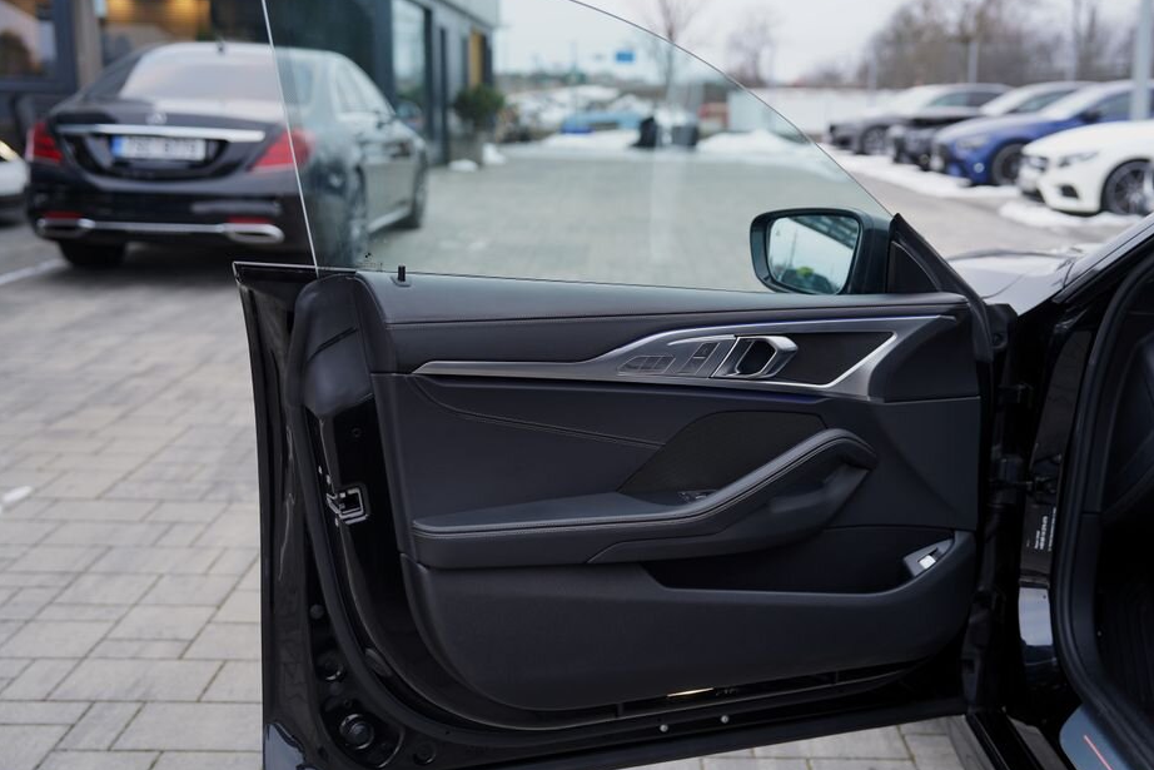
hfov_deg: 48.4
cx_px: 636
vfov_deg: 33.4
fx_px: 1282
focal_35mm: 40
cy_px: 370
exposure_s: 1/40
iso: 100
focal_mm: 36
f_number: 2.8
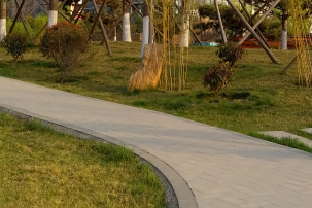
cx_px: 207
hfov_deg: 23.0
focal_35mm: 88
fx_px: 763
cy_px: -69
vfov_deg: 14.8
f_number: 1.75
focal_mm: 4.28
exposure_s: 1/1074
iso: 100
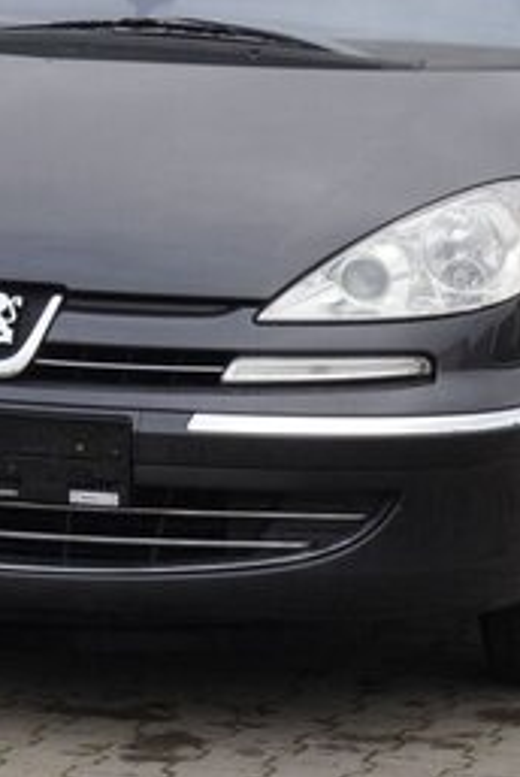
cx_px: 200
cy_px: 230
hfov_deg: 6.3
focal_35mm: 217
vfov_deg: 9.5
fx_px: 4689
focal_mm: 19.7
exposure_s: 1/80
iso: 100
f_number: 5.6
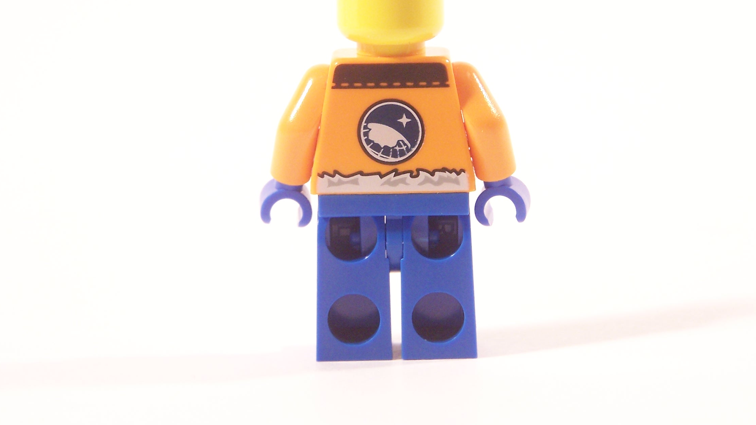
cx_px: 404
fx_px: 2946
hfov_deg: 14.6
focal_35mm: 147
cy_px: 144
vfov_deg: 8.2
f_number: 3.2
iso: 200
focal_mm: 19.4
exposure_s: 1/20
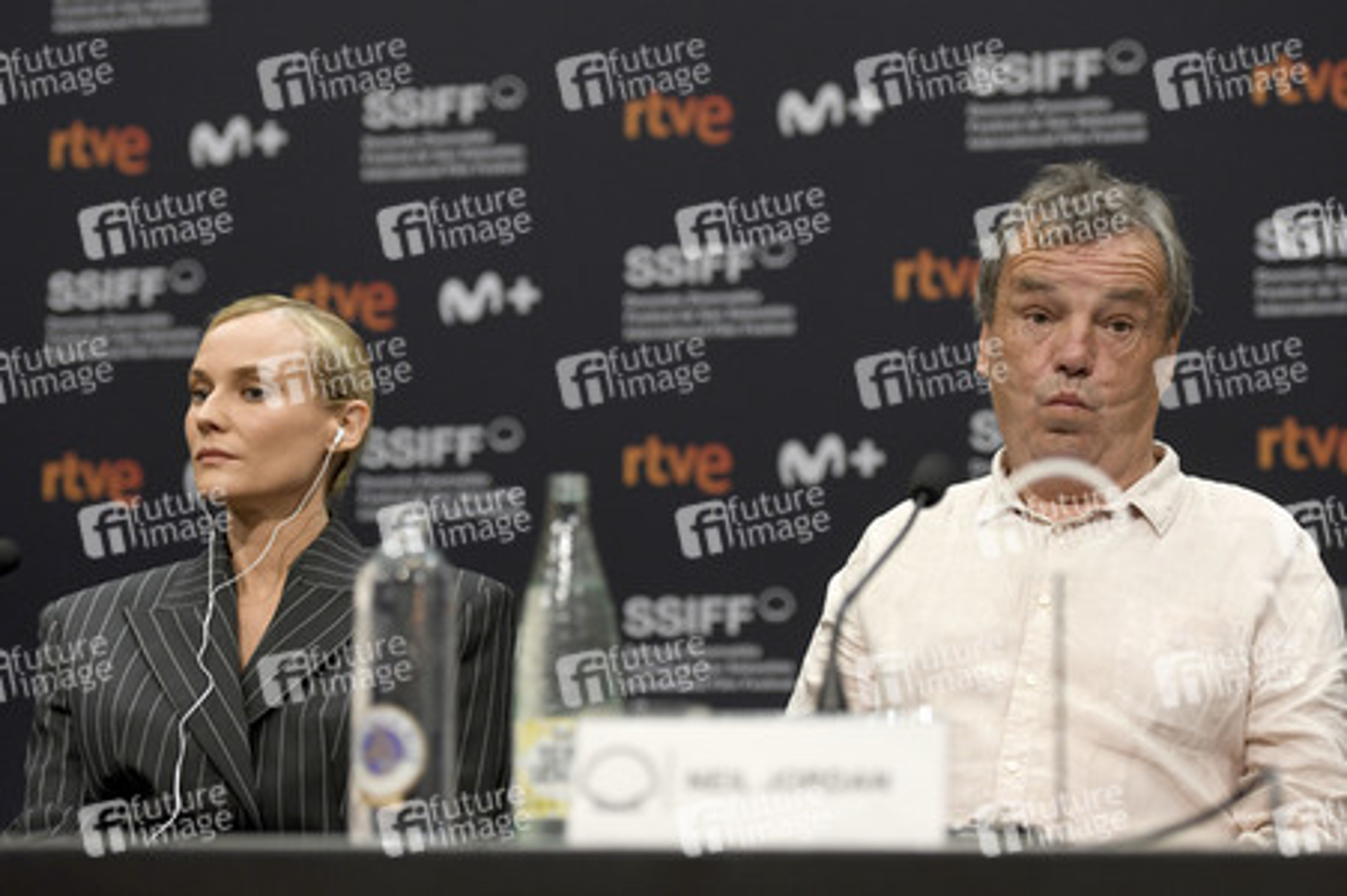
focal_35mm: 86
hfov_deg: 23.7
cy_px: 448
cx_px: 674
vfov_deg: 15.9
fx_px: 3215
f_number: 3.2
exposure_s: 1/400
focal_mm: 86
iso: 1000
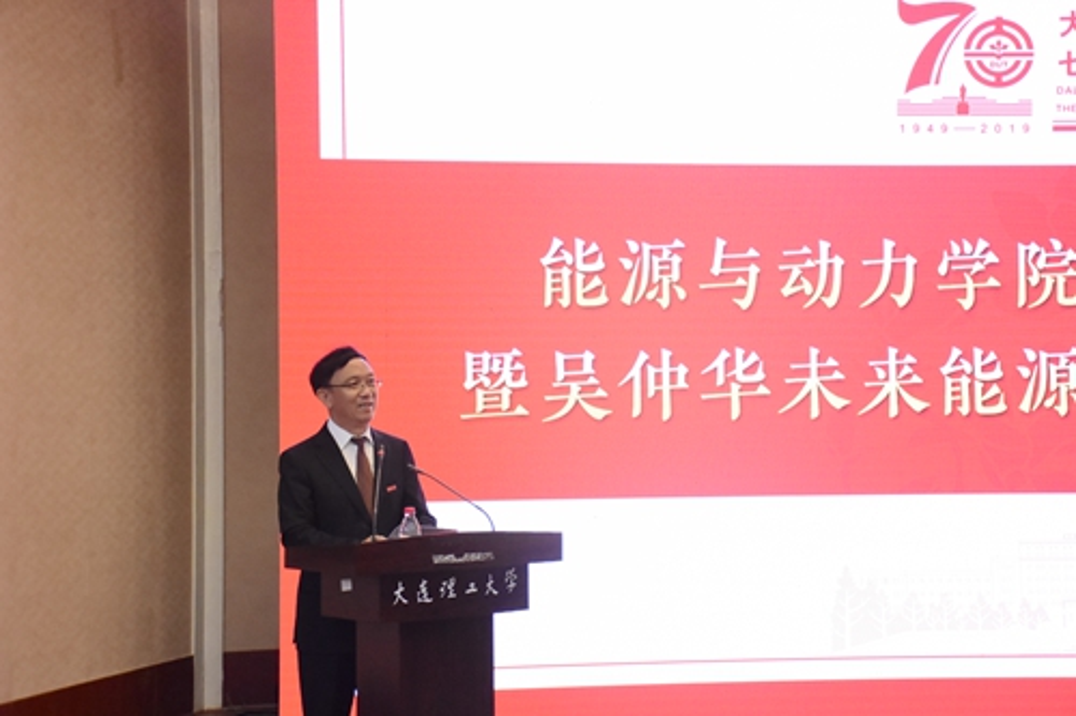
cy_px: 358
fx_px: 1793
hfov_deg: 33.4
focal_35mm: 60
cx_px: 538
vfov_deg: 22.6
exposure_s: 1/320
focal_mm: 40
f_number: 4.5
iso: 5000
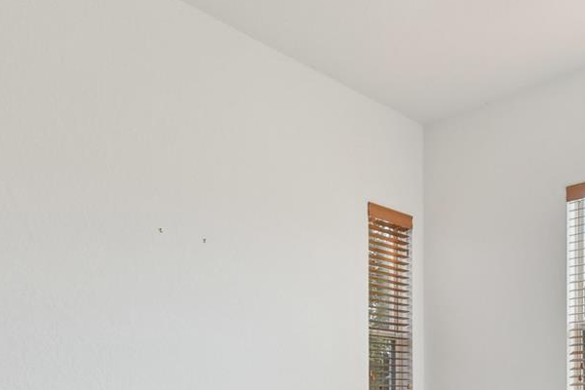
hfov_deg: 47.9
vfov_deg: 30.6
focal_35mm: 40
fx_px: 650
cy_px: 404
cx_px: 370
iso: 100
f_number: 8
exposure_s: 1/13
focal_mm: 10
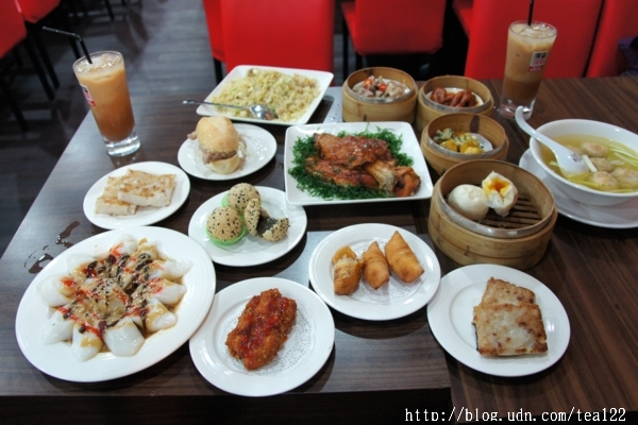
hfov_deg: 67.4
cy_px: 212
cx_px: 319
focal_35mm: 27
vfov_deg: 47.9
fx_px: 478
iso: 500
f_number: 3.5
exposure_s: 1/30
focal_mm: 18
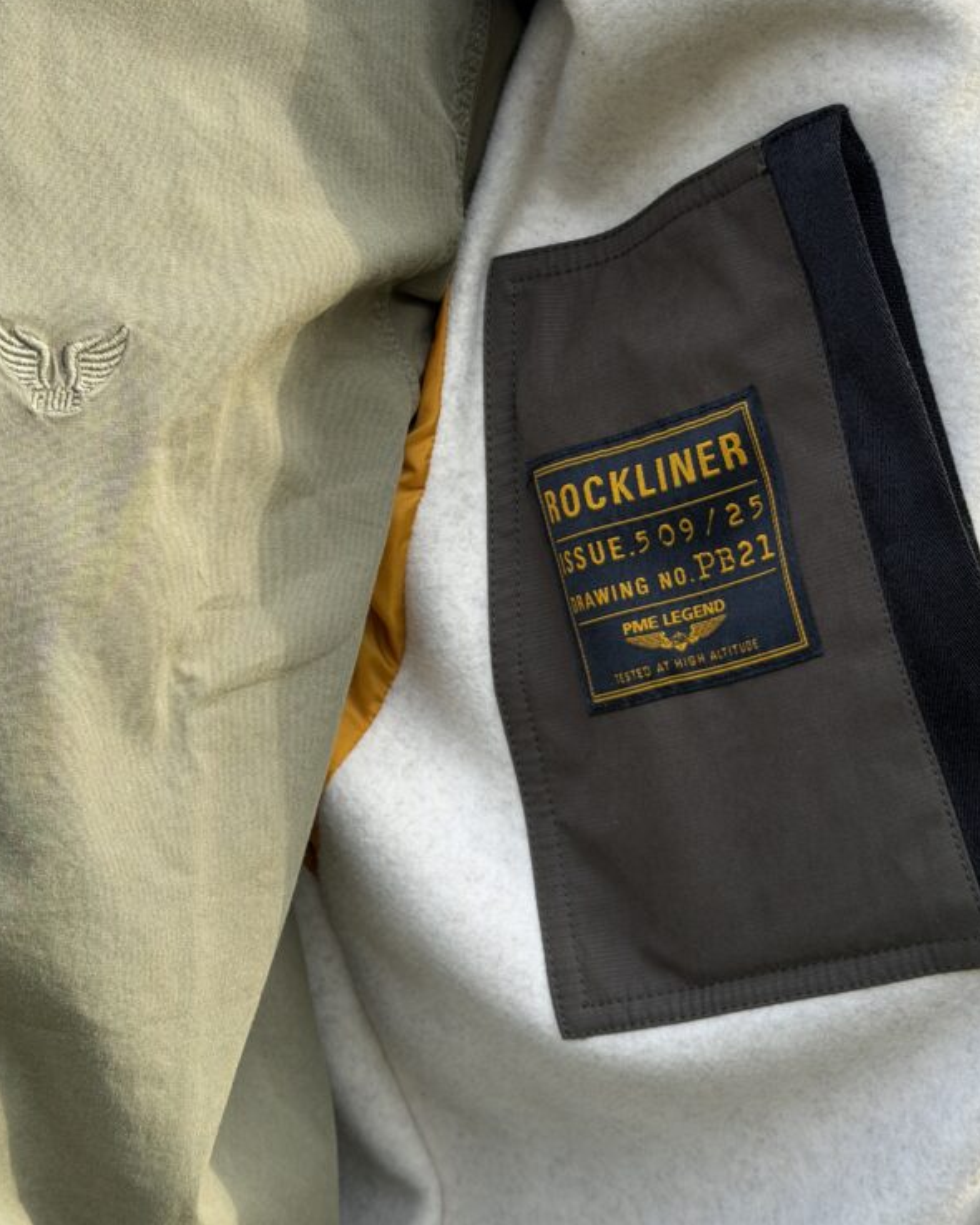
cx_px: 591
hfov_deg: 23.4
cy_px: 538
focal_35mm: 65
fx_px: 2358
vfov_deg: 29.1
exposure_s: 1/442
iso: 64
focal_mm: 6.76
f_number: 1.78
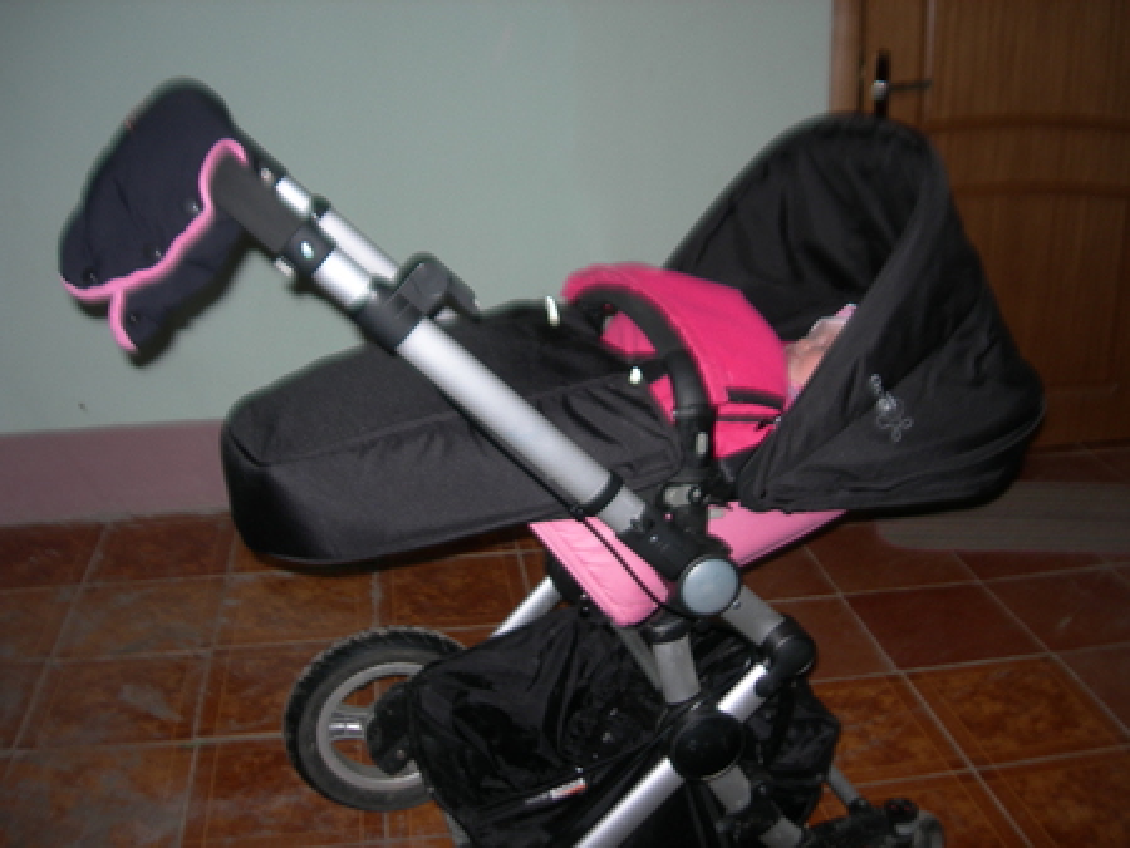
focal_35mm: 38
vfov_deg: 37.8
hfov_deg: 49.0
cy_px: 424
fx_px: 1241
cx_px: 565
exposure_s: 1/60.1
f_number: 2.8
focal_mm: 7.8
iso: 50
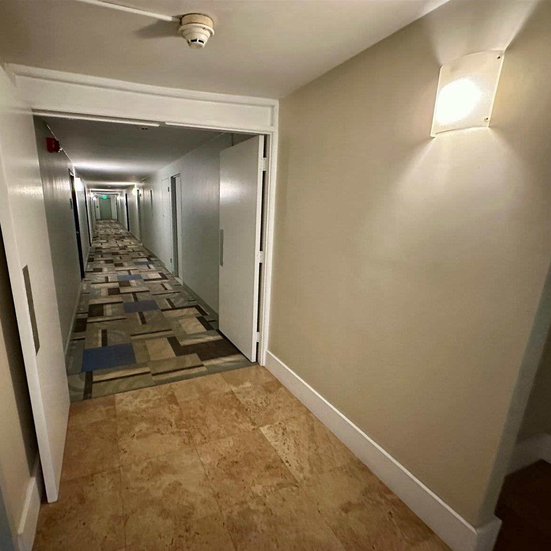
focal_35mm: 17
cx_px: 218
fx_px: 306
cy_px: 283
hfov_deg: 82.8
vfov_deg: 83.9
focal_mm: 2.22
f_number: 2.2
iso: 1250
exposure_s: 1/40
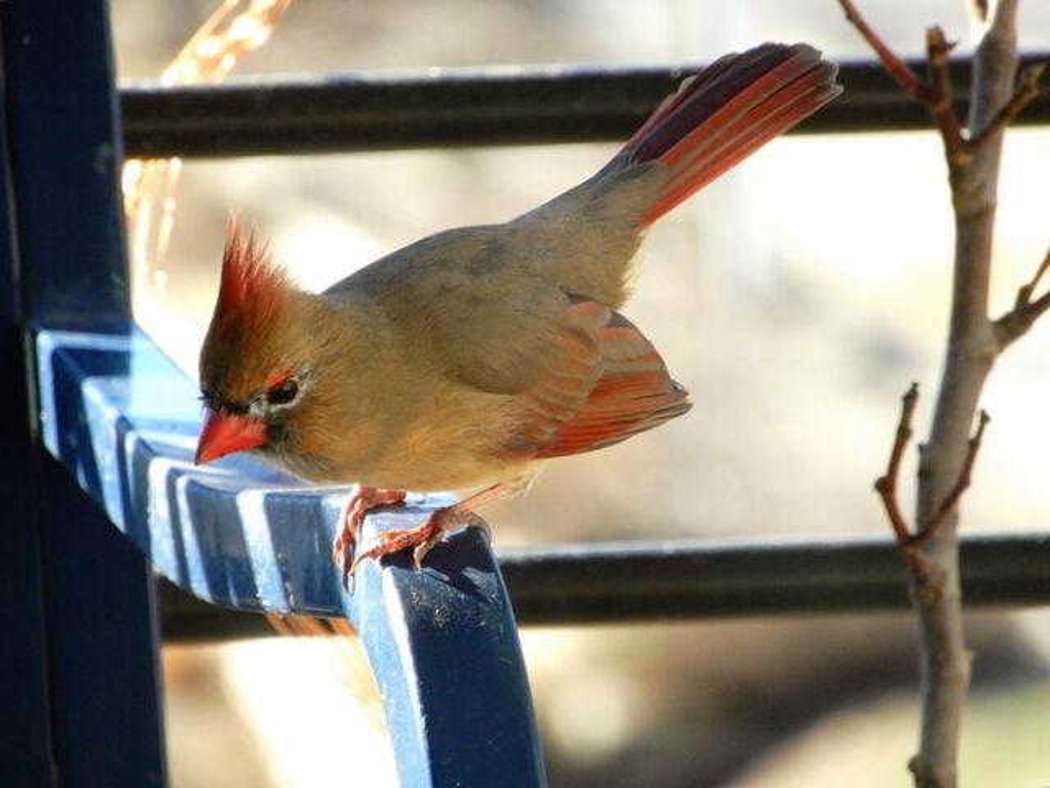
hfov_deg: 3.3
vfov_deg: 2.5
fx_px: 18200
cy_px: 394
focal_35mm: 600
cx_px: 525
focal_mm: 107
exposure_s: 1/200
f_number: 6.3
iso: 400
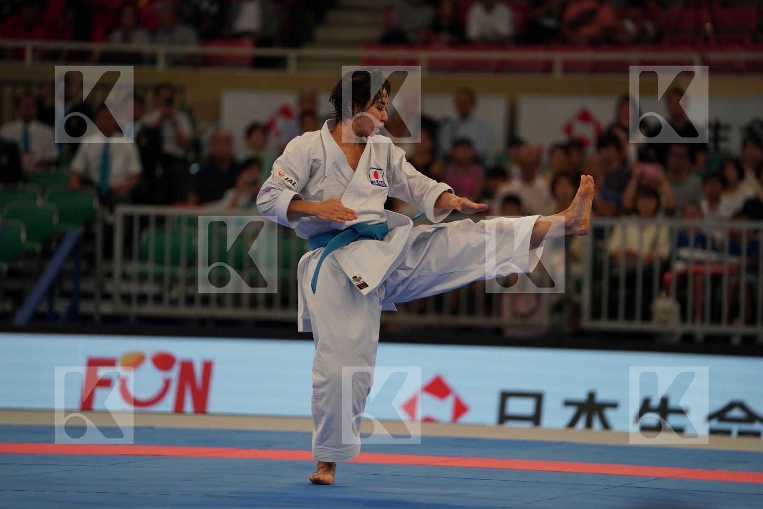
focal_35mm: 198
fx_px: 4196
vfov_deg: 6.9
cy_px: 254
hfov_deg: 10.4
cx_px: 382
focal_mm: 198
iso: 800
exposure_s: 1/1000
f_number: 2.8
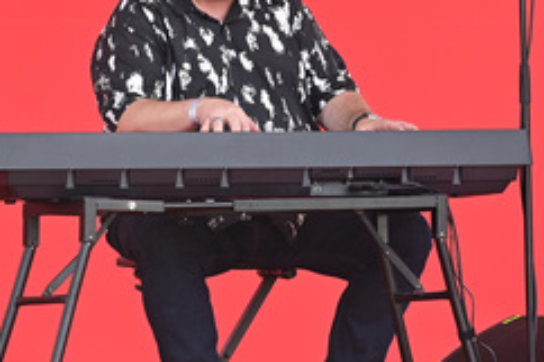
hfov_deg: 5.5
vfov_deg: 3.7
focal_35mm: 373
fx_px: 5632
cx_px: 248
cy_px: 151
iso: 320
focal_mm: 200
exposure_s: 1/200
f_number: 5.6
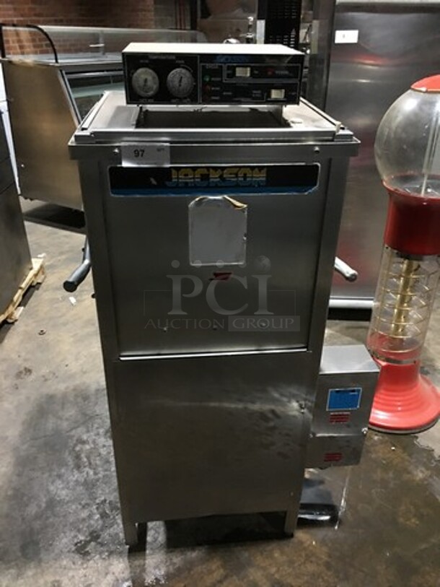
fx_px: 491
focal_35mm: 29
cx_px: 220
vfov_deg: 61.7
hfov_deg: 48.2
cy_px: 294
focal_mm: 4.15
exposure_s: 1/4
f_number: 2.2
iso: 64
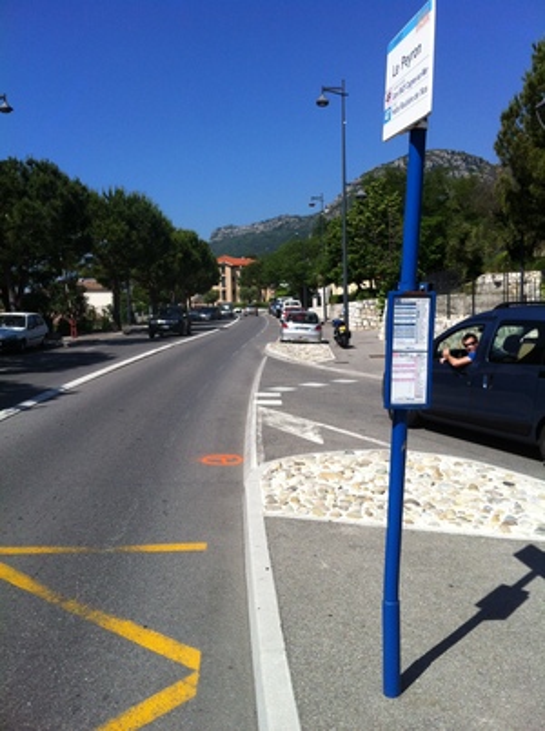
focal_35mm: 35
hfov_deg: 40.6
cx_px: 272
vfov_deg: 52.7
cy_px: 366
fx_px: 737
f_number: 2.8
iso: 80
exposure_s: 1/2011
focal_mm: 3.85
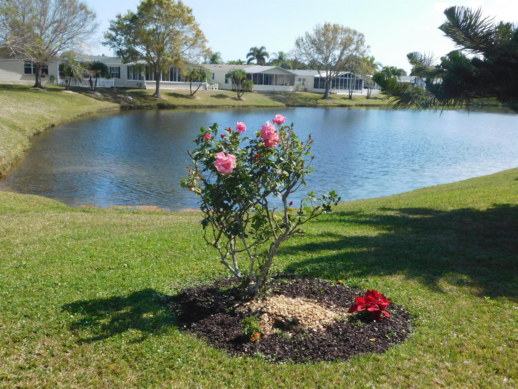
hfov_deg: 51.4
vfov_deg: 39.7
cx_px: 259
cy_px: 194
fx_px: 539
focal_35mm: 36
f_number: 3.5
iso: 125
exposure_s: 1/1000
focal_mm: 6.3
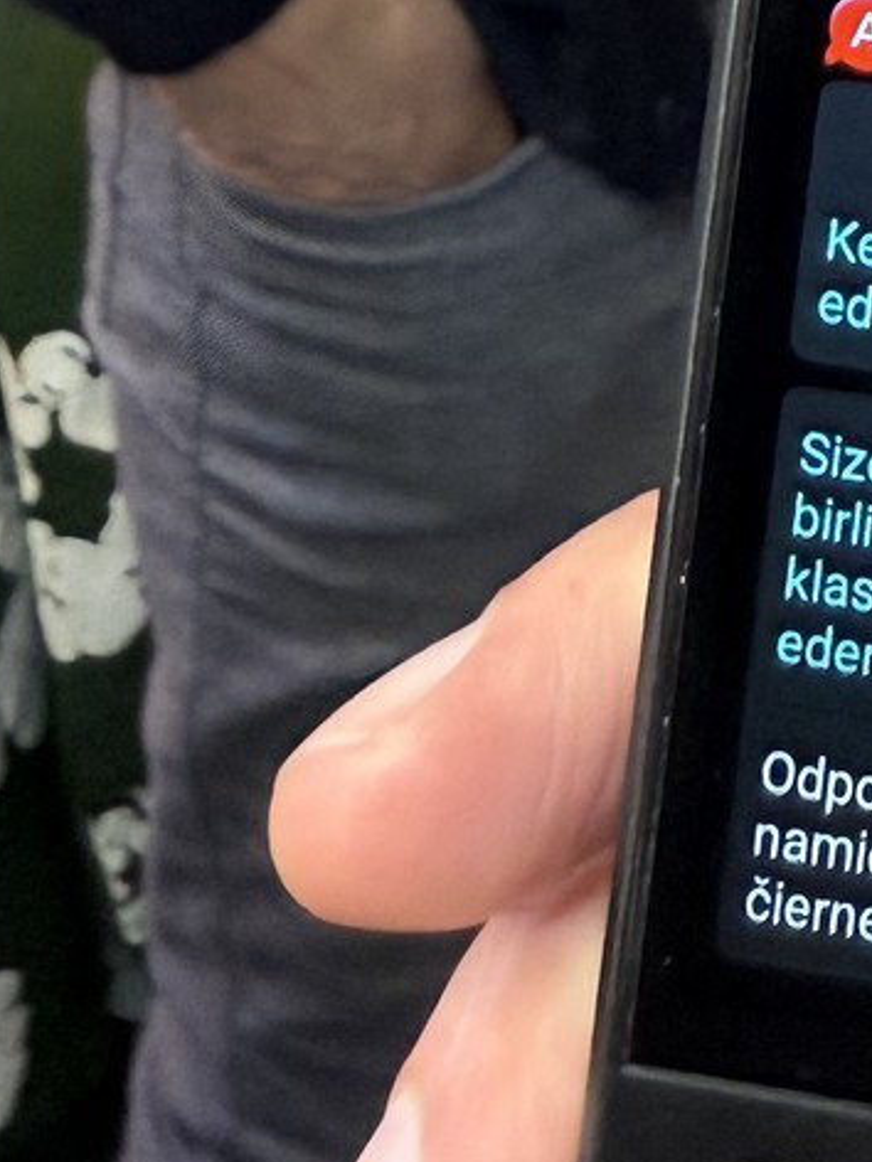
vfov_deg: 17.9
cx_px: 1104
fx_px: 3191
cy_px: -698
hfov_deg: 14.9
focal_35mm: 95
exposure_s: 1/50
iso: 200
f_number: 2.2
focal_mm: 2.22
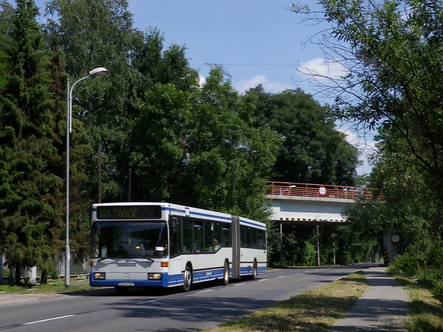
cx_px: 222
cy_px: 166
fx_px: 781
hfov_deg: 31.7
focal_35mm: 61
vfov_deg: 24.0
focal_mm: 10.9
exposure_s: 1/500
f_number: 4.6
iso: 80
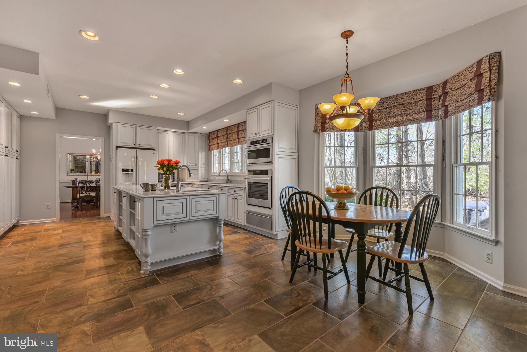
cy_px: 176
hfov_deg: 96.7
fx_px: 234
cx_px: 264
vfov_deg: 73.8
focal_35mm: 16
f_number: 8
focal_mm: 16
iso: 200
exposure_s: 1/15
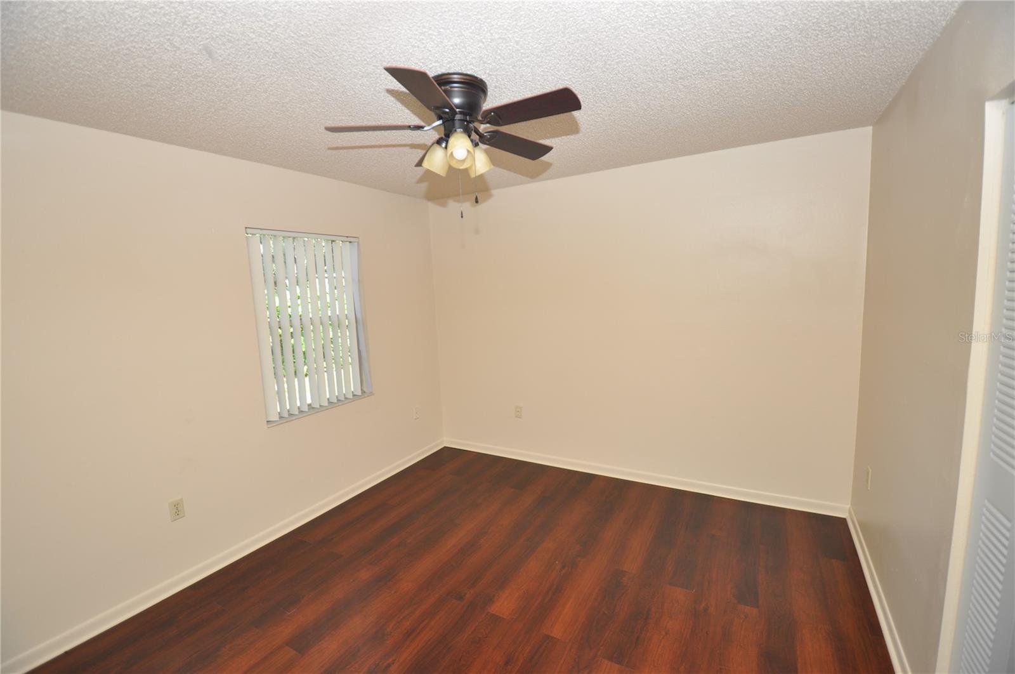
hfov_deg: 100.5
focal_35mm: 15
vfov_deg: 77.2
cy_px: 337
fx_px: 422
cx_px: 508
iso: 200
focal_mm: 10
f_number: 4
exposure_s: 1/60
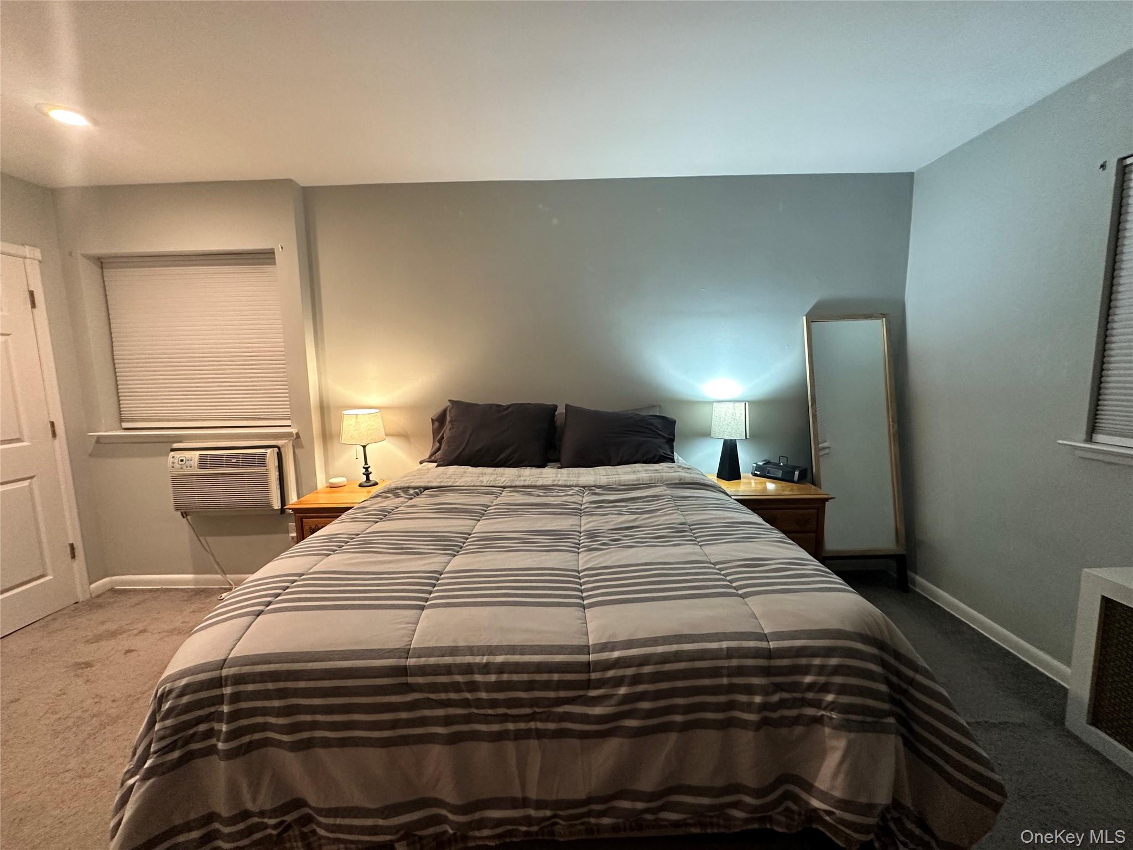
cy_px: 425
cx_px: 566
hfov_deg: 102.1
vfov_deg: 85.7
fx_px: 458
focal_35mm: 14
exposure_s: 1/60
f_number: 2.2
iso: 320
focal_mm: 2.22
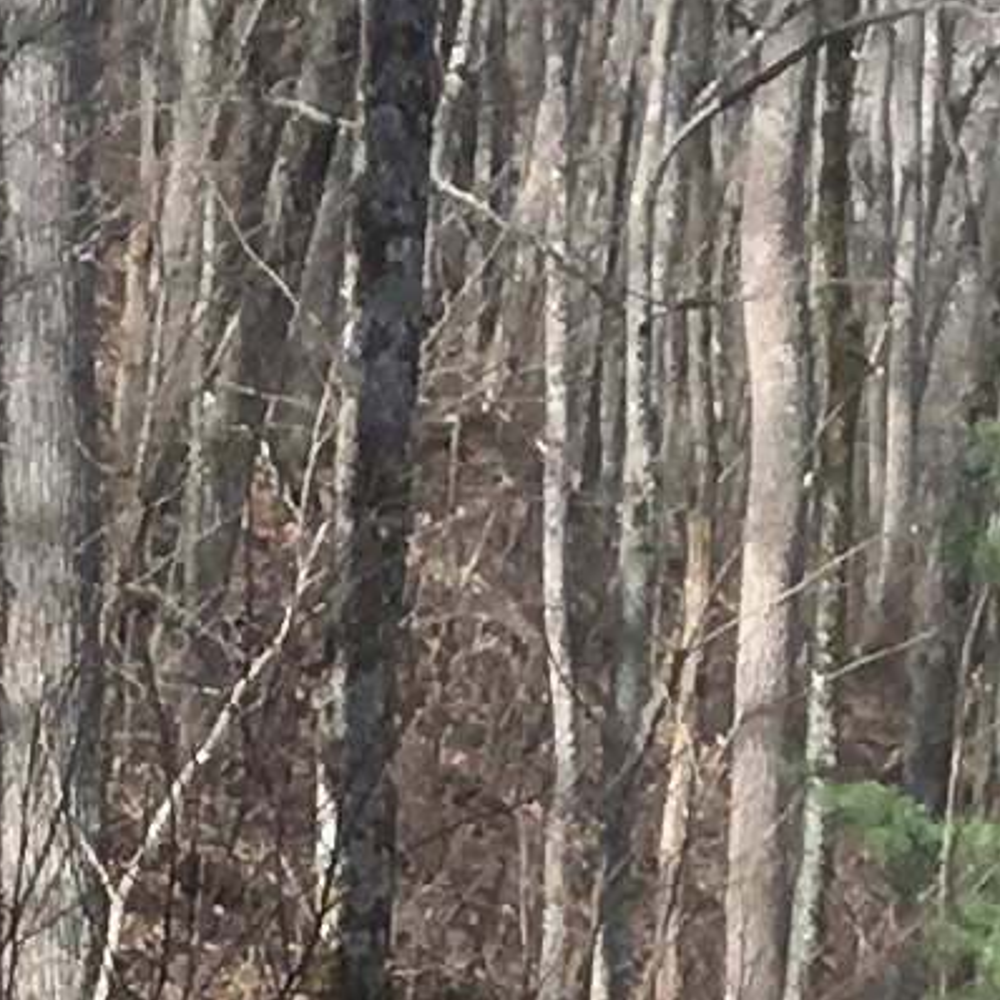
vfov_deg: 5.9
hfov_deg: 6.7
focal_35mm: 260
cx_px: -161
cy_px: 3698
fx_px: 8498
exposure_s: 1/657
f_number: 2.2
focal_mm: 4.15
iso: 25
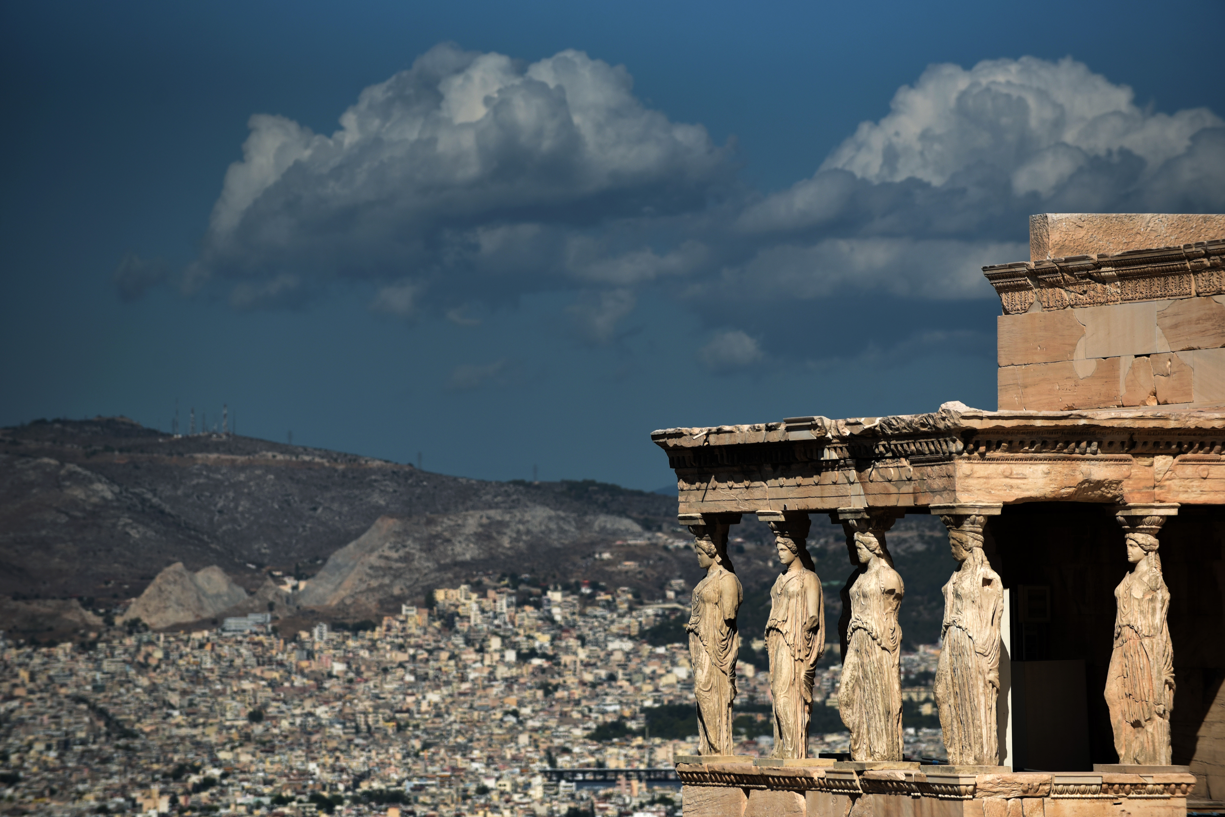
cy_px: 408
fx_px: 6808
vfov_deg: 6.9
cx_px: 612
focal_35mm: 200
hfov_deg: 10.3
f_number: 6.3
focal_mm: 200
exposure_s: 1/4000
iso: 250
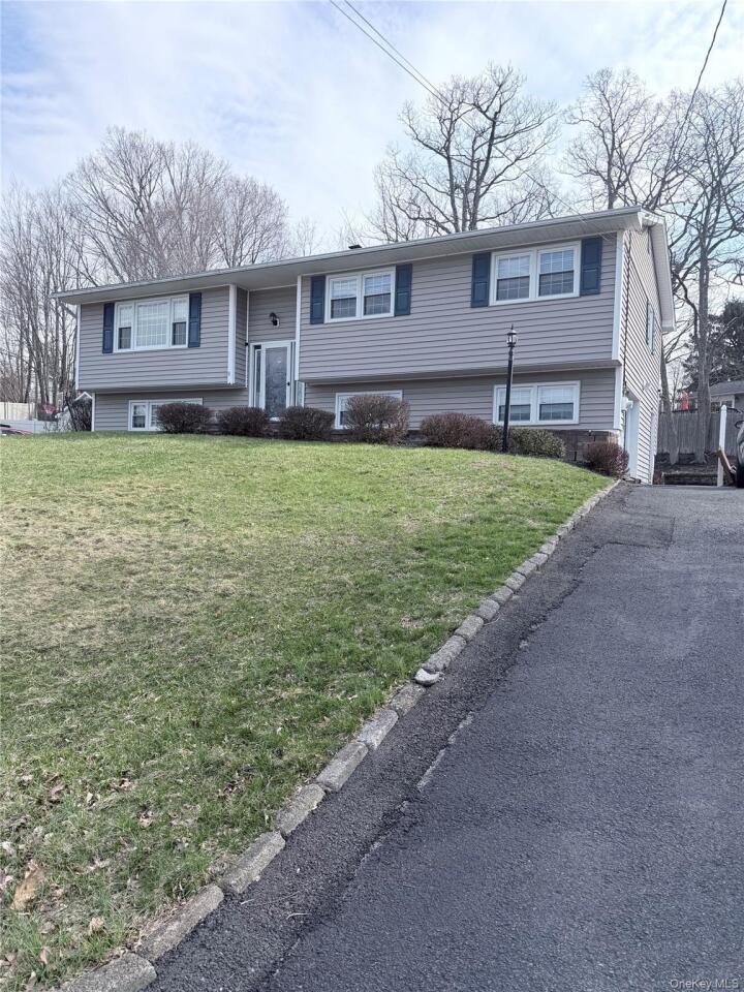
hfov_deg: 56.8
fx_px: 688
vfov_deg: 71.6
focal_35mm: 24
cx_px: 372
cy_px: 496
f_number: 1.78
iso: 100
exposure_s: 1/3145
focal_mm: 6.76
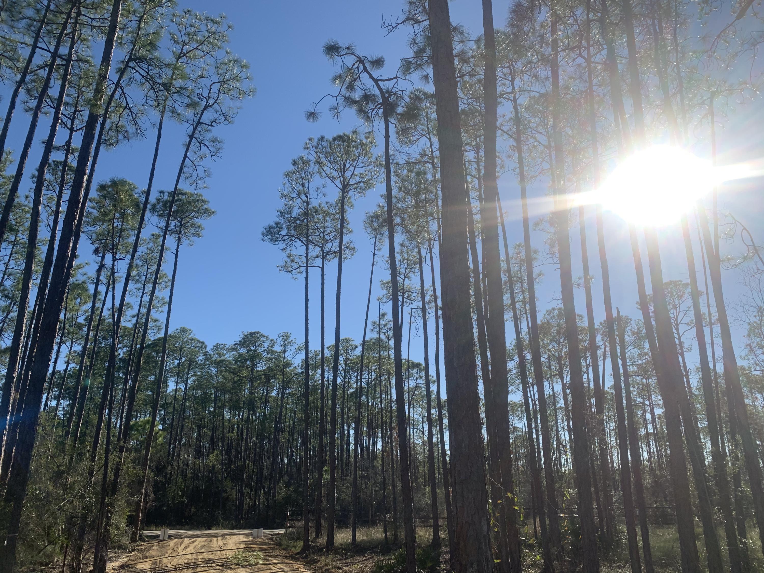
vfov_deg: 53.1
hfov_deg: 67.3
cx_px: 382
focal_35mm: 26
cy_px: 286
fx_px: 574
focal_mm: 4.25
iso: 25
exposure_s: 1/2481
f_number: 1.8
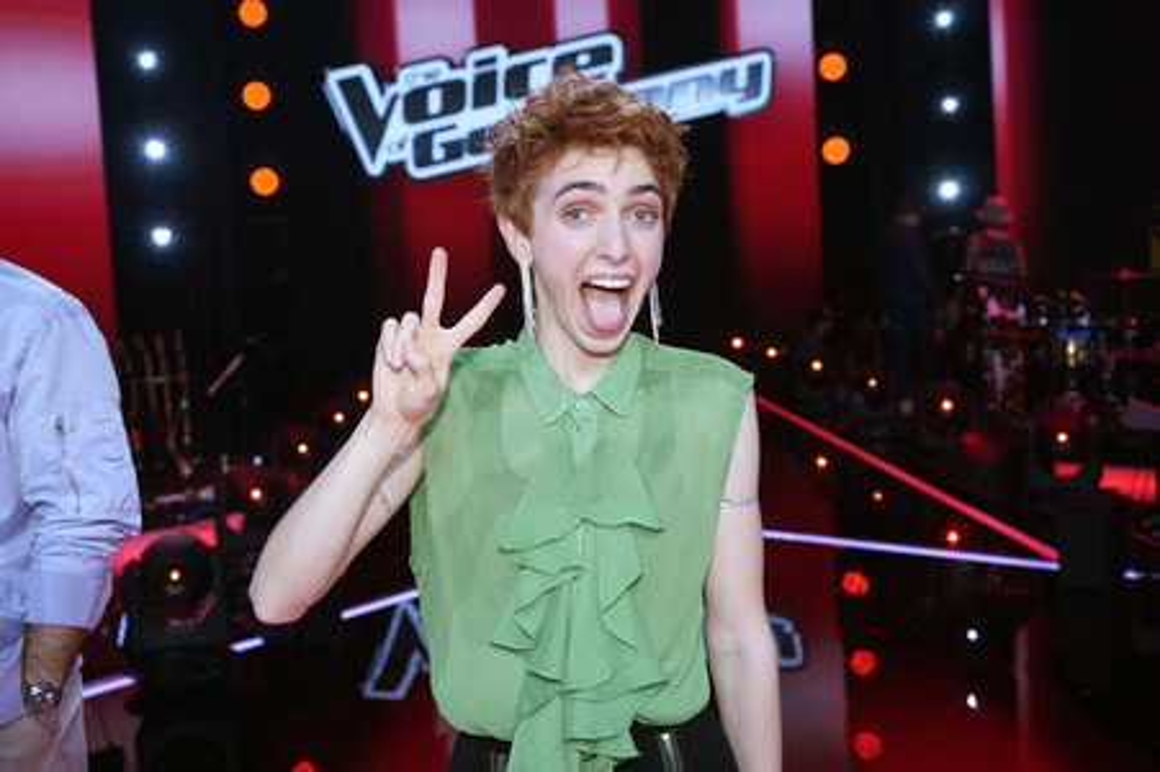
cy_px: 386
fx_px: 1191
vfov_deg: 35.9
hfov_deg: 51.9
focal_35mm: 37
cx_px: 580
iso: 1600
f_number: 4.5
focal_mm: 37
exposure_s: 1/100
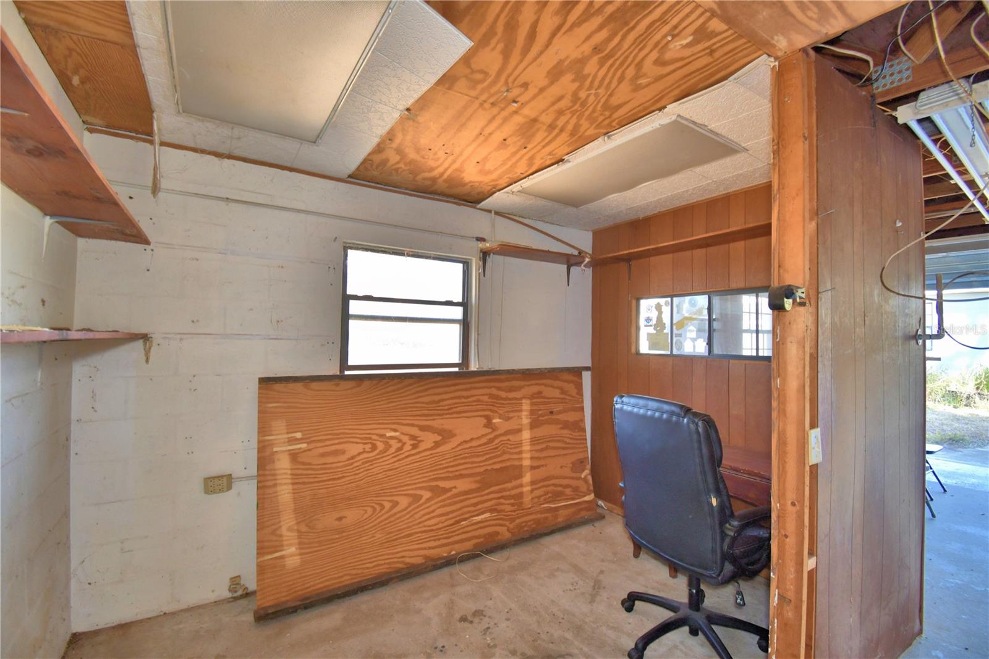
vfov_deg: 77.3
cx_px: 494
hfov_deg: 100.4
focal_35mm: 15
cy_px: 330
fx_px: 412
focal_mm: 10
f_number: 4.5
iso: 250
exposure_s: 1/30
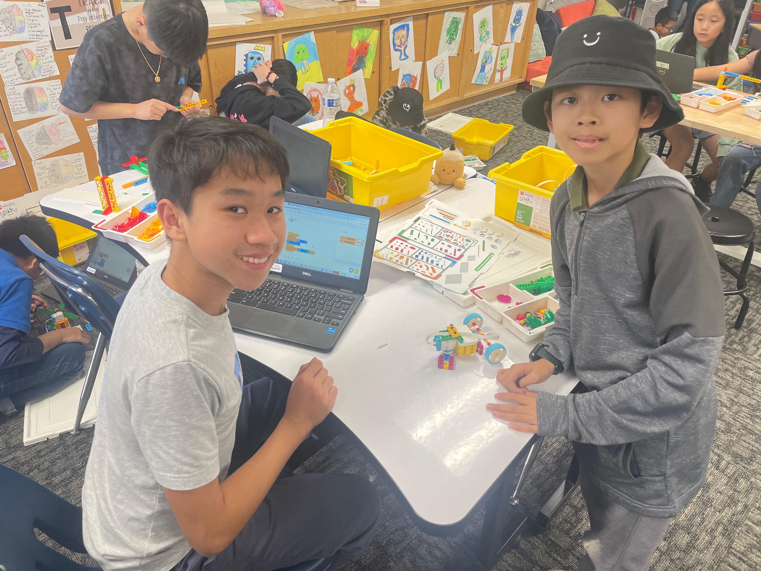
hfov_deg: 67.3
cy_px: 286
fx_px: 572
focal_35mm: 26
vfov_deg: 53.1
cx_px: 380
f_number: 1.6
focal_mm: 4.2
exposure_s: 1/120
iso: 125
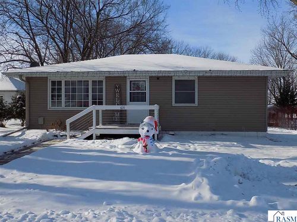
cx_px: 148
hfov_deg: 60.0
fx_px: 257
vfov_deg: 46.8
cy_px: 111
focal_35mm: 30
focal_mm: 5.3
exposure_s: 1/1500
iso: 80
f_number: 3.3
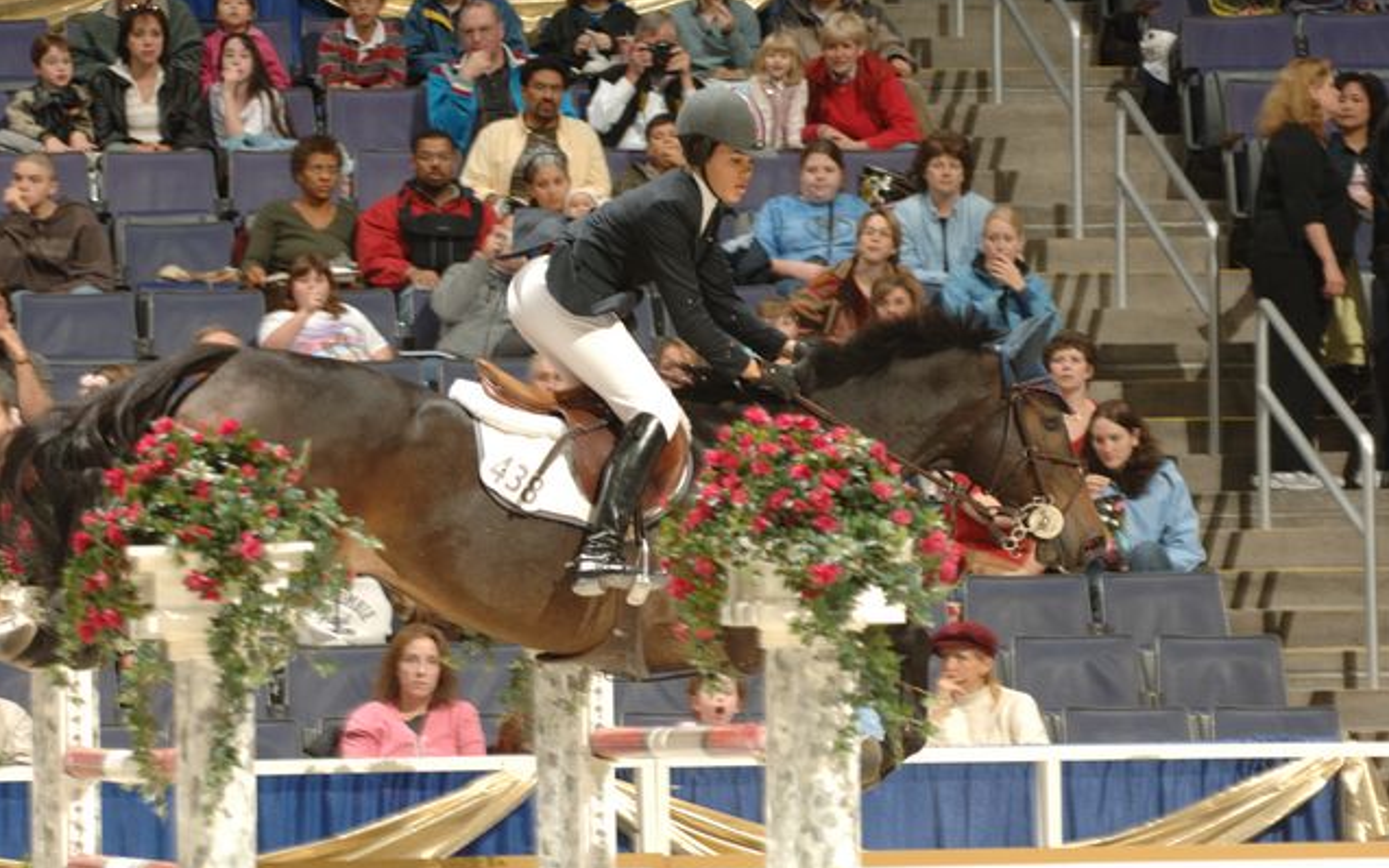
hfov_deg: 9.1
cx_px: 696
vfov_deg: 5.7
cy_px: 444
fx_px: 8706
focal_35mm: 230
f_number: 4.5
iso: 320
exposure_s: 1/250
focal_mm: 150
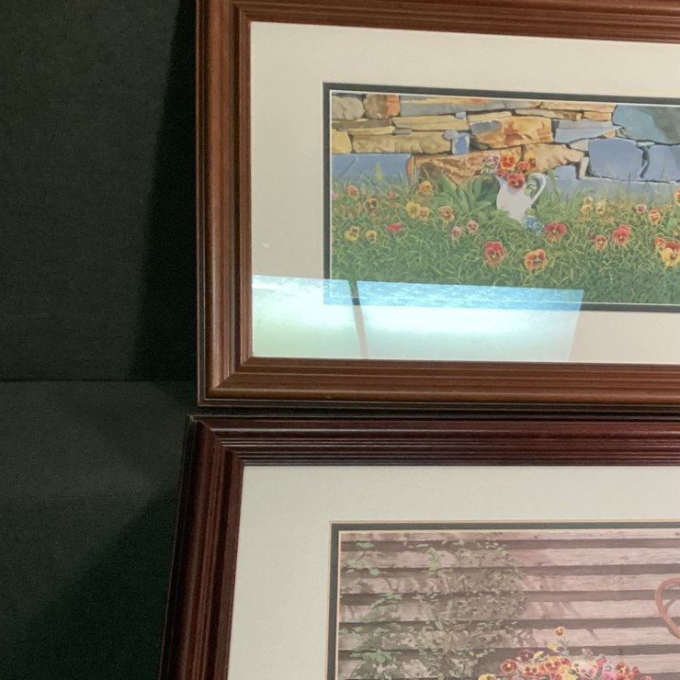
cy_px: 445
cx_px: 589
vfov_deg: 30.4
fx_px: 1245
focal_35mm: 56
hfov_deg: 29.5
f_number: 2.4
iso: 400
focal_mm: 3.3
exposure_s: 1/60
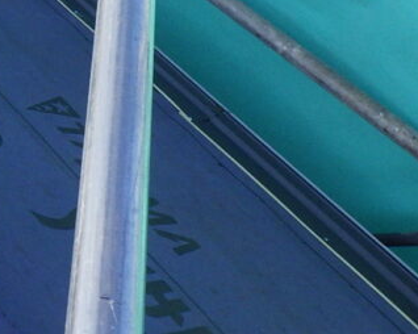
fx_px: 1088
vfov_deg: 16.2
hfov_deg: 19.8
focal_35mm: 88
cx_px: -146
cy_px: -138
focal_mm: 5
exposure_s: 1/500
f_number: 4.2
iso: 250
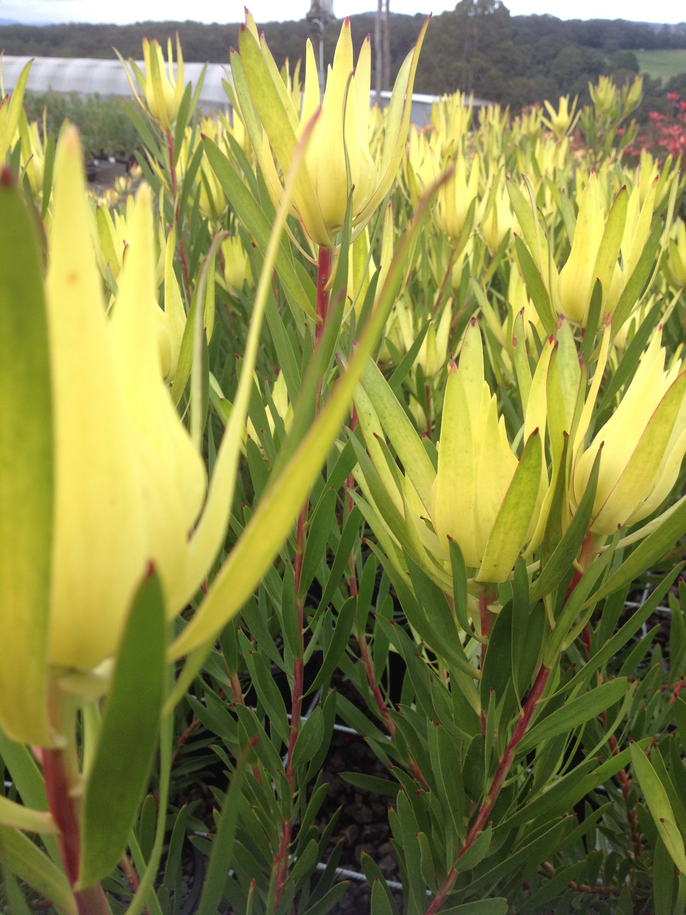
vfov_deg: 52.6
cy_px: 458
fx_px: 925
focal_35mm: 35
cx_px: 343
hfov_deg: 40.7
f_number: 2.4
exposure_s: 1/330
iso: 50
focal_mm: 4.28
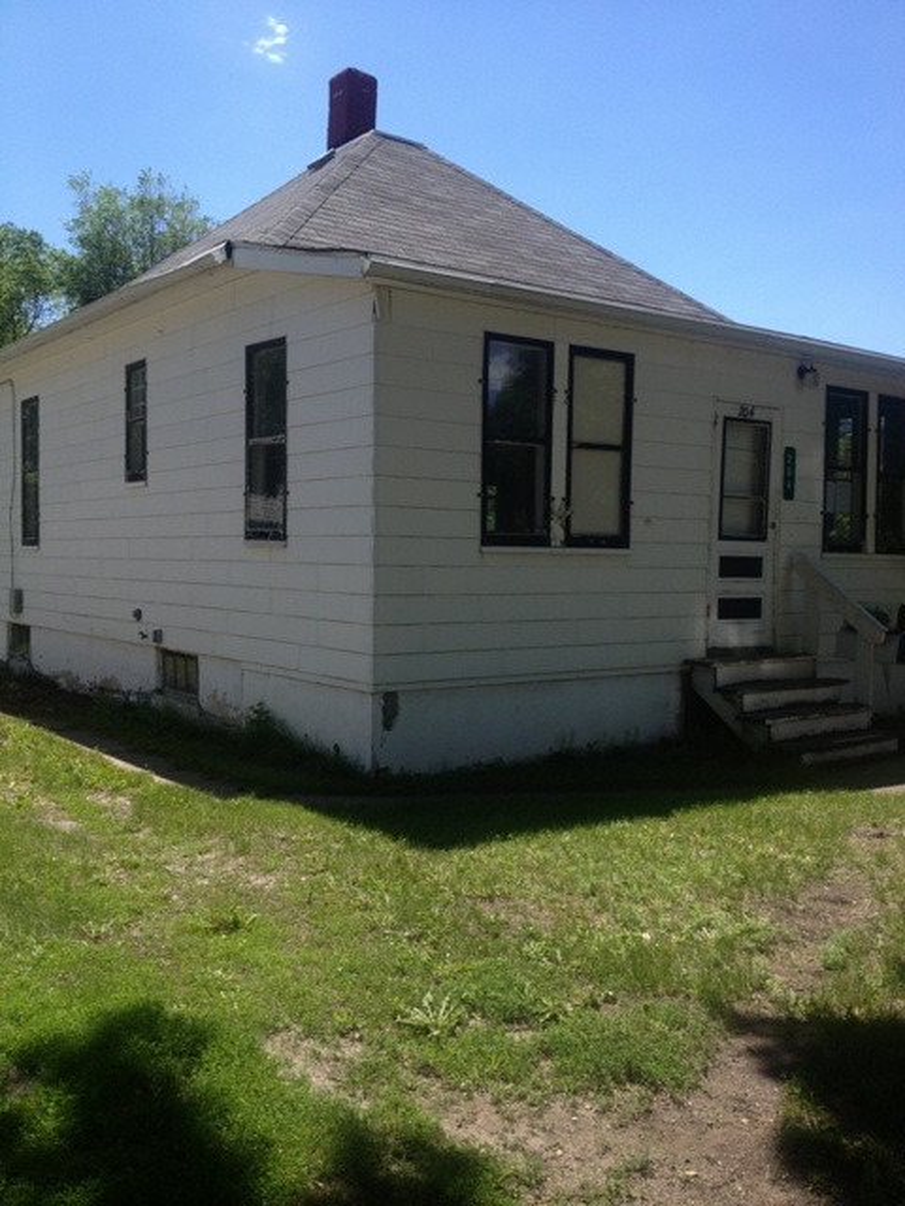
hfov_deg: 40.7
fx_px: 1220
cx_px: 452
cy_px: 603
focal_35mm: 35
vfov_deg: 52.6
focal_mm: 4.28
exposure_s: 1/968
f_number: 2.4
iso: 50
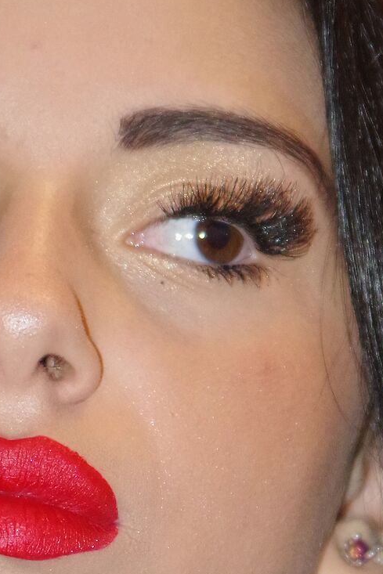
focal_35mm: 357
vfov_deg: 5.7
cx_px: 81
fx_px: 5694
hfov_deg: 3.9
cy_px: 680
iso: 3200
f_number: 4.5
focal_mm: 73
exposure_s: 1/180
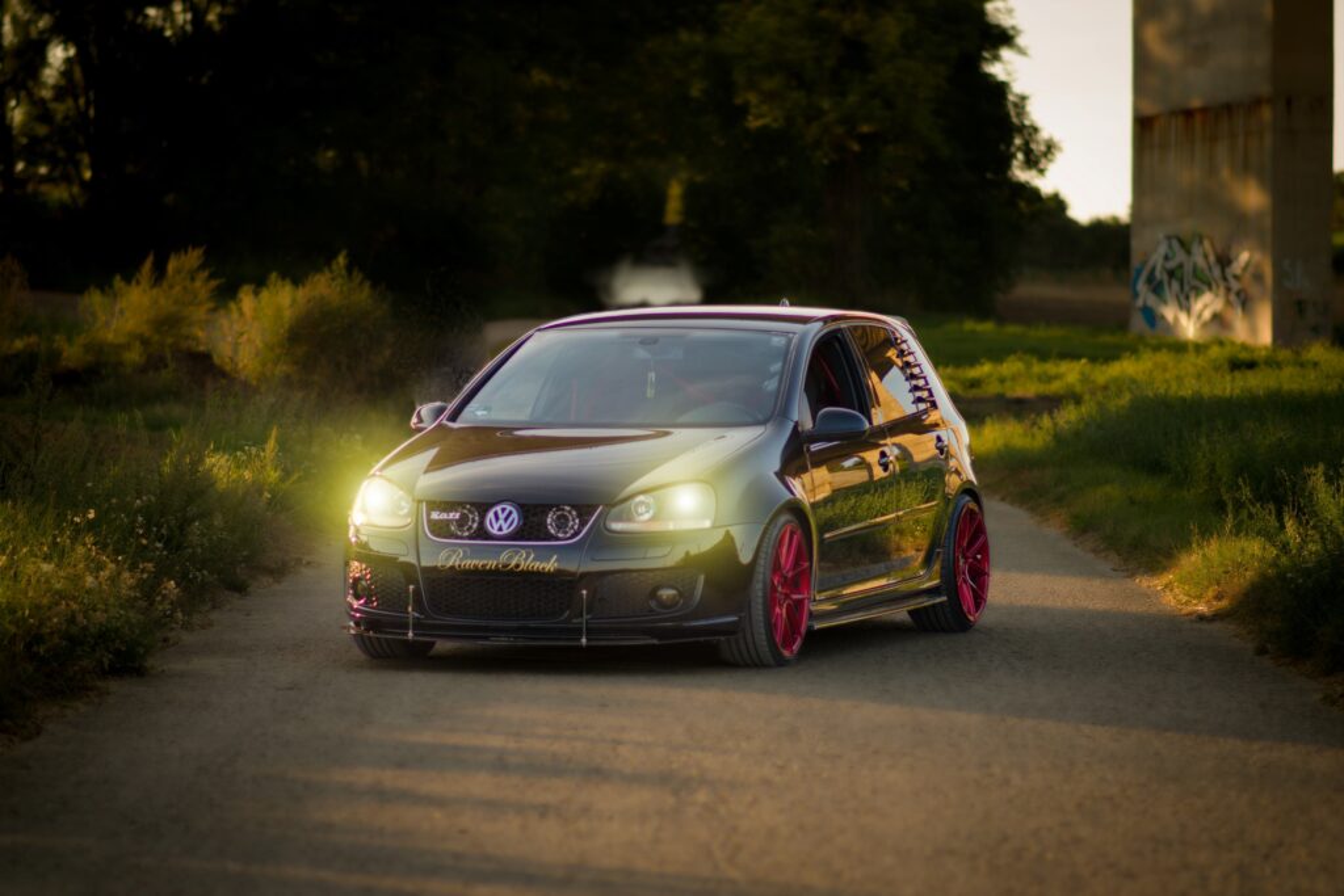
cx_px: 672
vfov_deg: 10.8
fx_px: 4760
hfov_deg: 16.1
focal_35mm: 128
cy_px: 448
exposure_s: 1/640
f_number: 2
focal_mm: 85
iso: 100
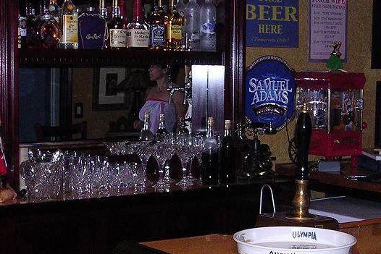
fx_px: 879
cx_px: 207
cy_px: 144
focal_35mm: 83
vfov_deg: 16.5
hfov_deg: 24.5
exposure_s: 1/60.1
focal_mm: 6.2
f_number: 2.9
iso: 270
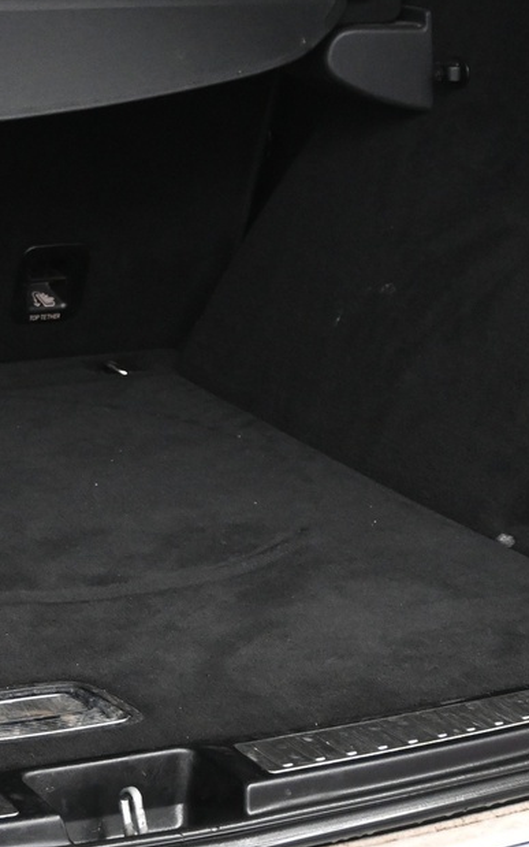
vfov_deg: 19.8
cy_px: 177
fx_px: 2398
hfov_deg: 12.4
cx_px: -41
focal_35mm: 104
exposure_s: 1/40
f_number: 4.5
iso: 2000
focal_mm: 26
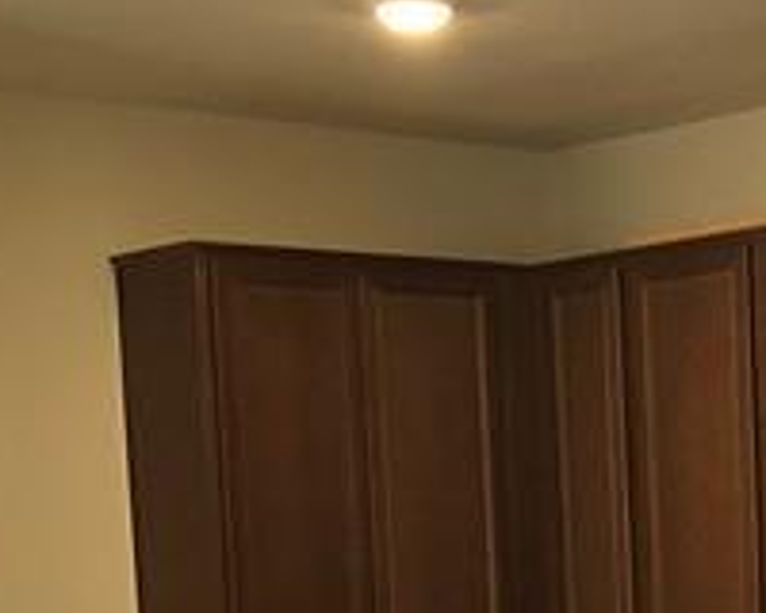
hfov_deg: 13.5
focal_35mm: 140
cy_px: 1073
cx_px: 800
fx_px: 3174
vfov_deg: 10.4
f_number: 1.8
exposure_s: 1/30
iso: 40
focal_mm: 4
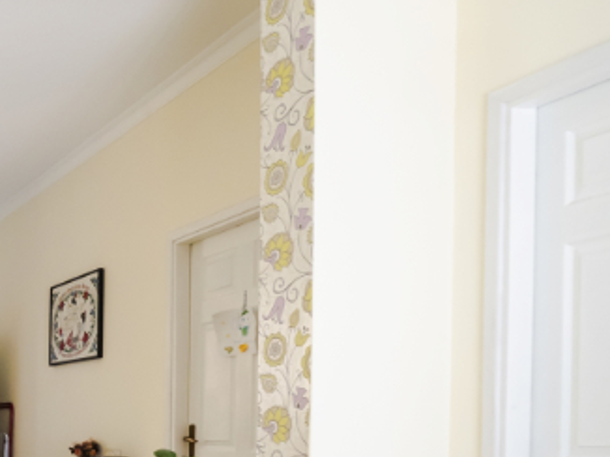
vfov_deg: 32.3
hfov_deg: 27.9
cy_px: 390
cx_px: -322
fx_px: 757
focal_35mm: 43
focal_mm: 7
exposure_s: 1/25
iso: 400
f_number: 4
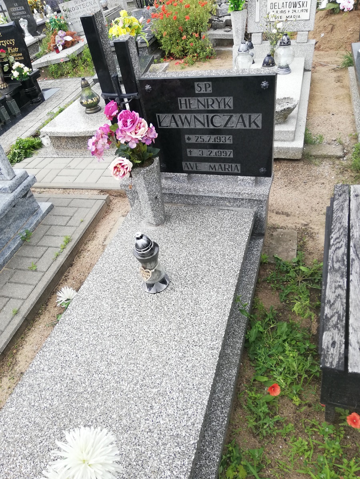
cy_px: 240
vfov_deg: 65.3
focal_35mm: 27
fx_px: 374
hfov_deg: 51.4
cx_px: 180
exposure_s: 1/213
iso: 50
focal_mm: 3.81
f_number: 2.2
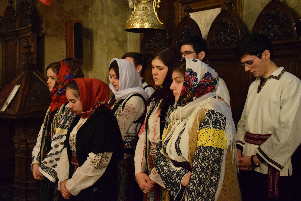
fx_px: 477
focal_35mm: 57
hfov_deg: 35.1
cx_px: 150
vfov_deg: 23.8
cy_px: 100
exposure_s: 1/50
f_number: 5
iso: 6400
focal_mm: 38
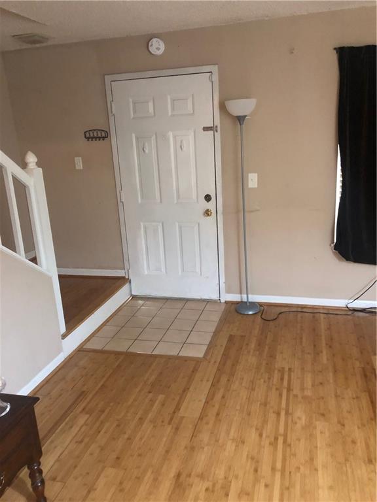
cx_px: 188
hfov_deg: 49.7
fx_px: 407
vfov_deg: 63.4
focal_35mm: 28
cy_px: 251
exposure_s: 1/4
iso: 100
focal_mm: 3.99
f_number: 1.8
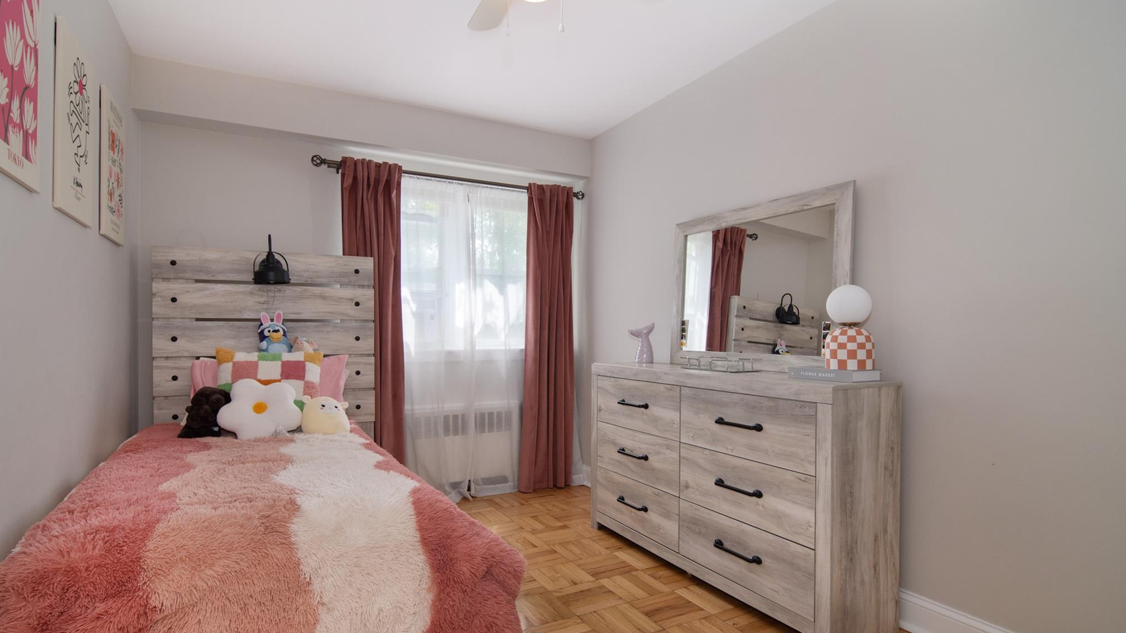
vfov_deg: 62.2
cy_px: 350
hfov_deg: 94.2
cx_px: 561
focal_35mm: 18
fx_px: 523
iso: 640
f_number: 8
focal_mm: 11
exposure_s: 1/60
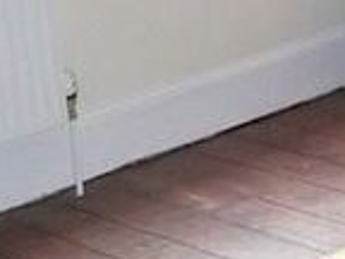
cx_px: 484
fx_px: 1555
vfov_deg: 9.4
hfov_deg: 12.2
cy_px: -42
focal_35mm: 156
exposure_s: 1/30
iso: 400
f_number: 3.5
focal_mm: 5.2
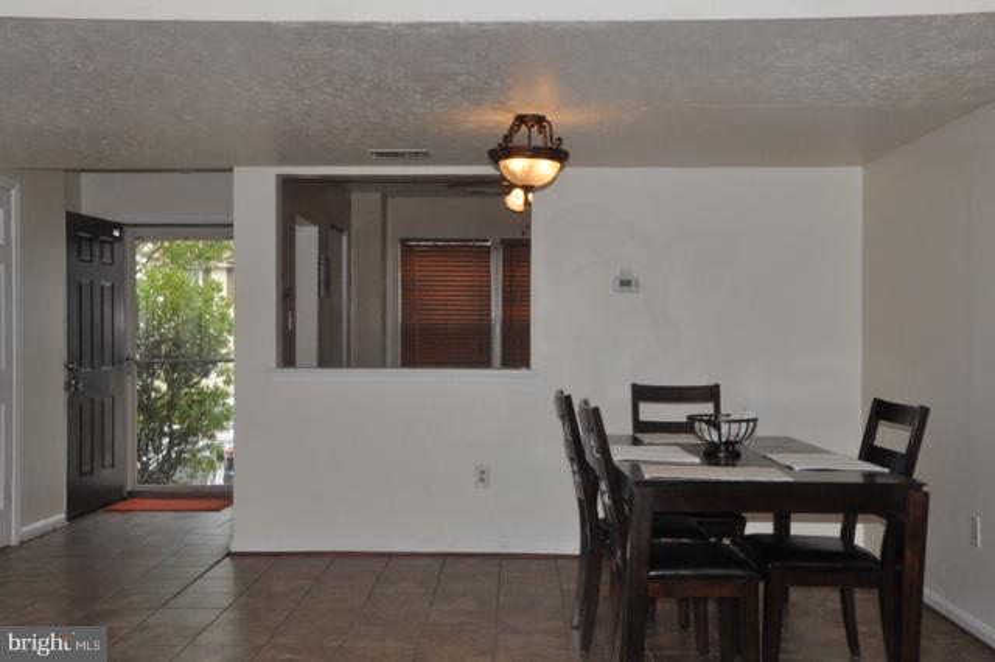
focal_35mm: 39
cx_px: 498
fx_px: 1077
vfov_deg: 34.2
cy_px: 331
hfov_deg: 49.6
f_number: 22
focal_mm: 26
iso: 2000
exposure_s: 1/60
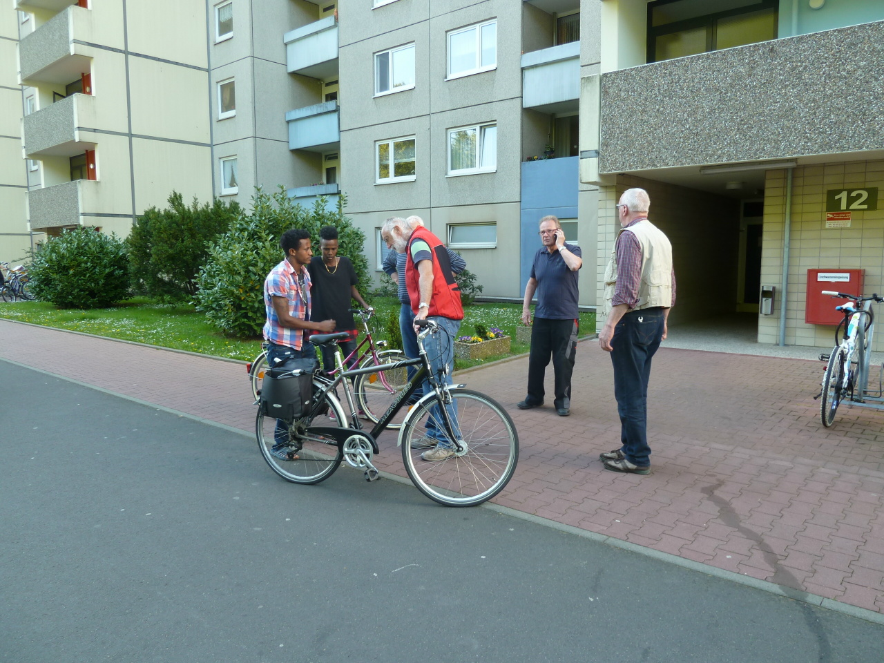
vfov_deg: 54.9
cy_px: 332
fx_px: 638
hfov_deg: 69.4
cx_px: 442
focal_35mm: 25
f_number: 3.3
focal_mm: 4.1
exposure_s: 1/50
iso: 80
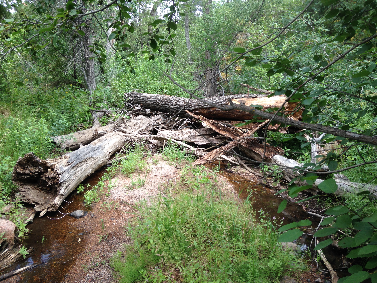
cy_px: 142
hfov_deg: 55.4
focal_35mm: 33
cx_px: 188
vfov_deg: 42.9
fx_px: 359
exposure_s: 1/246
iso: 50
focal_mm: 4.12
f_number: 2.4
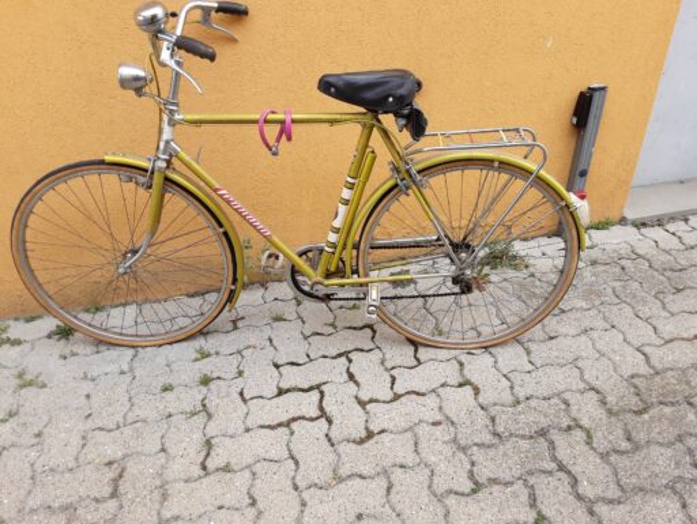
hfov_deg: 65.3
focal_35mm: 27
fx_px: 544
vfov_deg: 51.4
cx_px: 348
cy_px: 262
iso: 40
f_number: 1.9
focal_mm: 2.91
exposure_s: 1/250
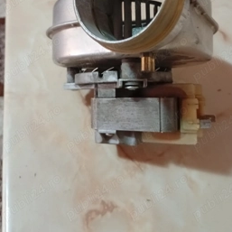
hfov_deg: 44.9
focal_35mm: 37
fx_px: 281
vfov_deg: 44.1
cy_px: 73
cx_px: 126
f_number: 1.8
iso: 704
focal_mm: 3.84
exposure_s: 1/20
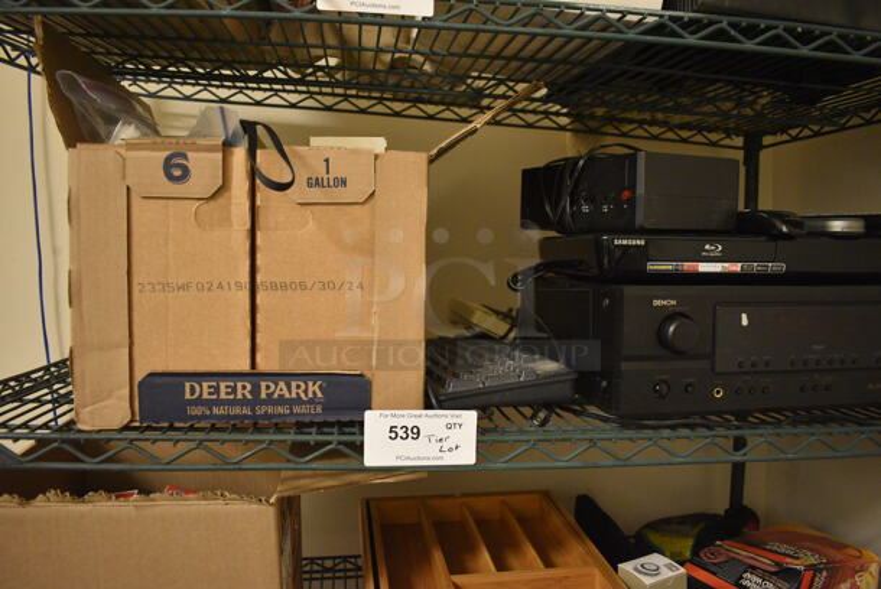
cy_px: 294
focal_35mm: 27
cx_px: 440
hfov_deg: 67.3
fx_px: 661
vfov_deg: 48.0
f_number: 3.5
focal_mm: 18
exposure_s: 1/30
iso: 3200
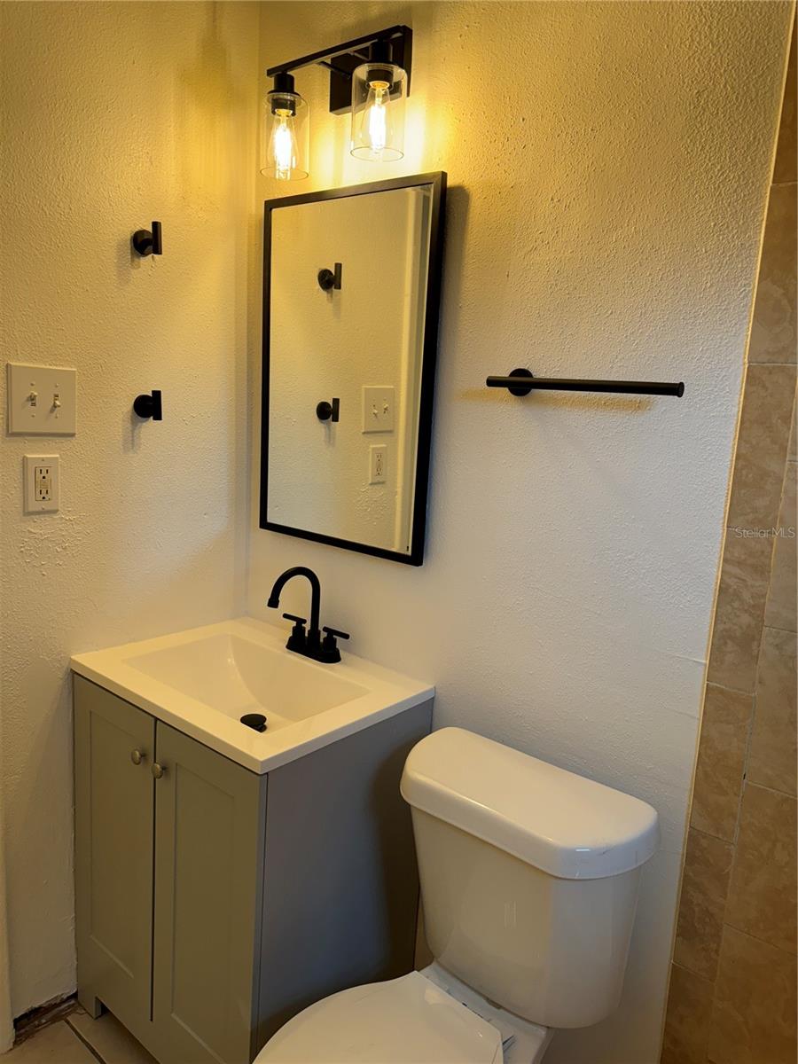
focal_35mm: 24
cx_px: 399
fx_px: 738
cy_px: 532
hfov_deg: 56.8
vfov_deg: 71.6
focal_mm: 6.86
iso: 64
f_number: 1.78
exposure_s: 1/149
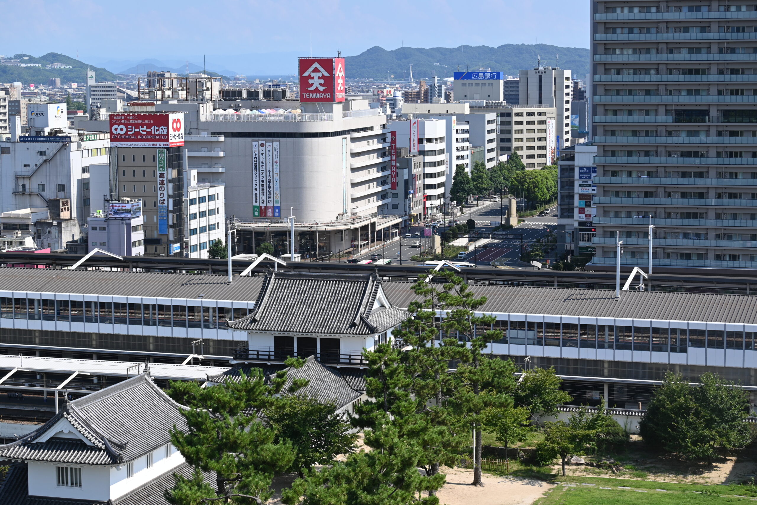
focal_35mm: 75
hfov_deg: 27.0
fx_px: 1577
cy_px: 252
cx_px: 378
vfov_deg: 18.2
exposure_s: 1/400
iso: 100
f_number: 7.1
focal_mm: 50
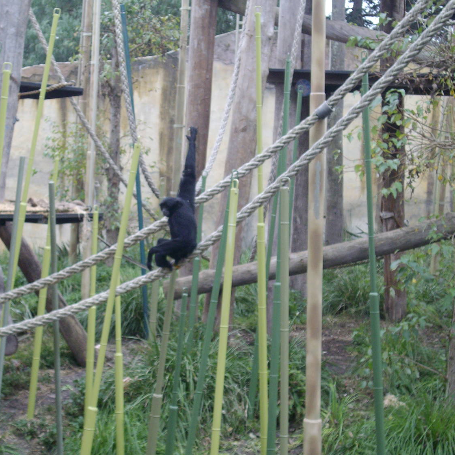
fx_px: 1219
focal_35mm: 82
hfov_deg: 21.1
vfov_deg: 21.1
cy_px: 226
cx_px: 172
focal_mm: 10.7
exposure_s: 1/100
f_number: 3.8
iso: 160
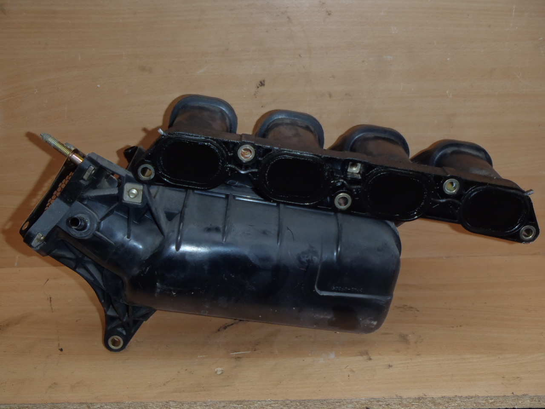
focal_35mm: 38
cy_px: 204
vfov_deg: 37.7
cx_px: 272
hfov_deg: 49.0
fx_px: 598
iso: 100
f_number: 4.6
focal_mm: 6.83
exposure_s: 1/40
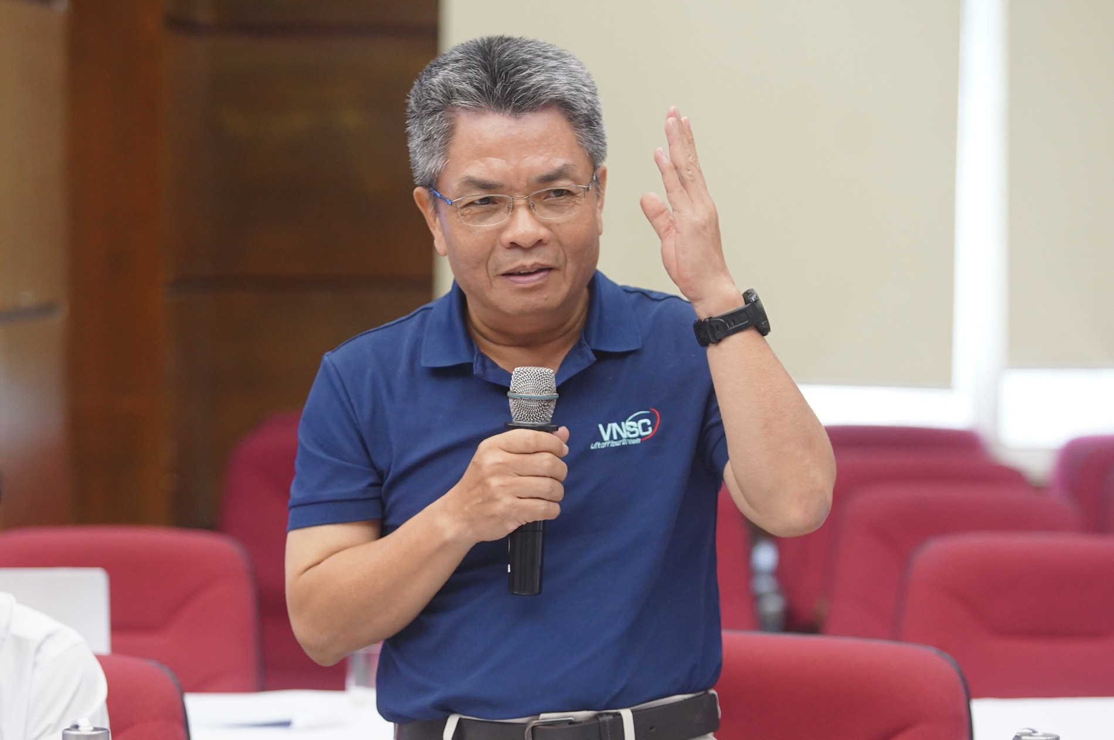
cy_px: 370
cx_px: 557
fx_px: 3339
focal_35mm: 108
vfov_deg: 12.7
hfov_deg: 18.9
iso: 3200
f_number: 3.2
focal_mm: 108
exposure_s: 1/320
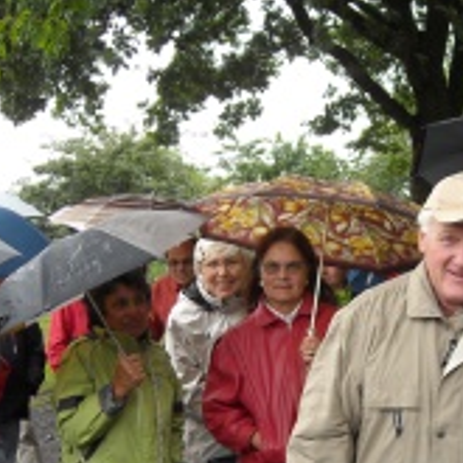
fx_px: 1135
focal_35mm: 75
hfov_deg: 23.0
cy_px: 345
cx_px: 292
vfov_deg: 22.8
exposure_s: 1/135
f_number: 2.8
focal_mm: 5.7
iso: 64
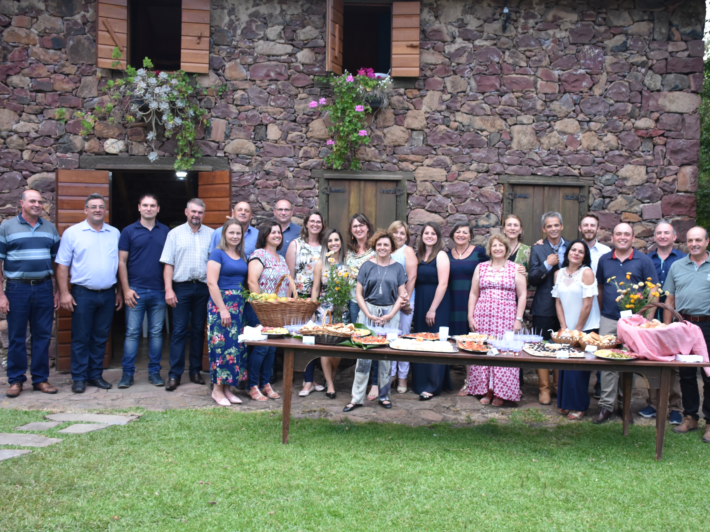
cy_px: 266
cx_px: 383
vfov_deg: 36.8
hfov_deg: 47.8
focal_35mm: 39
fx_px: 800
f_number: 4.5
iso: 800
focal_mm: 24
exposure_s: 1/80
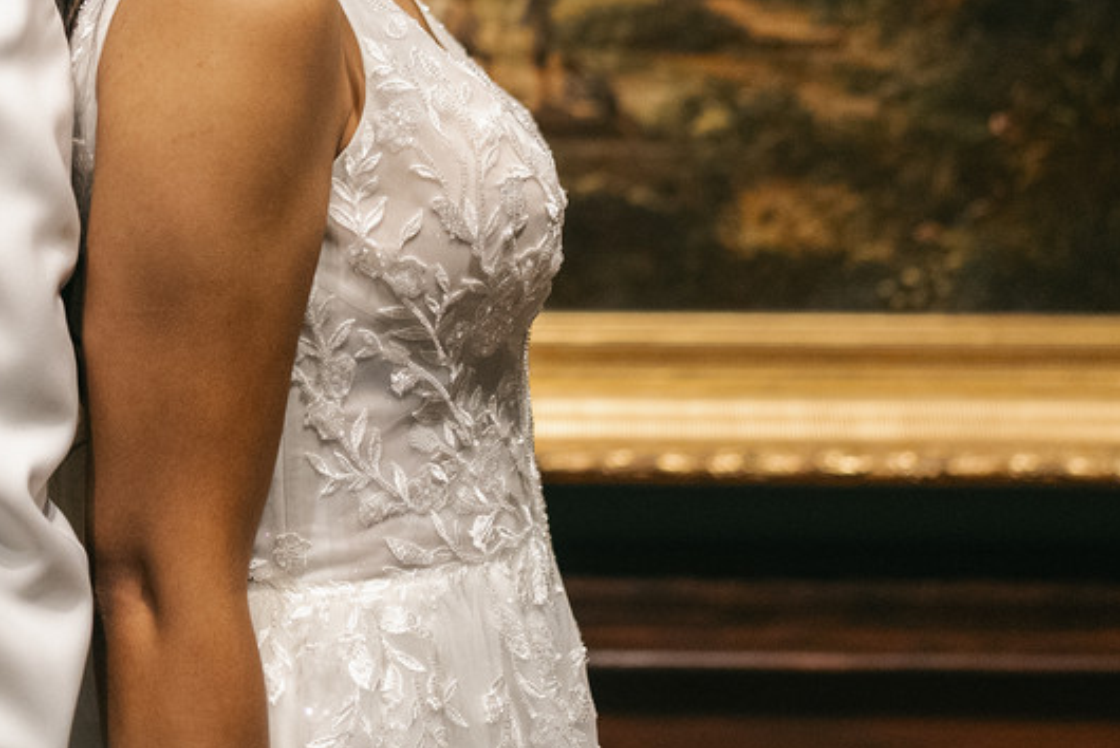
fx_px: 3082
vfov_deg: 13.3
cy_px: -230
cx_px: -11
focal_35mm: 99
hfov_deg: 20.0
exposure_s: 1/250
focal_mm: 35
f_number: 1.4
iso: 1600
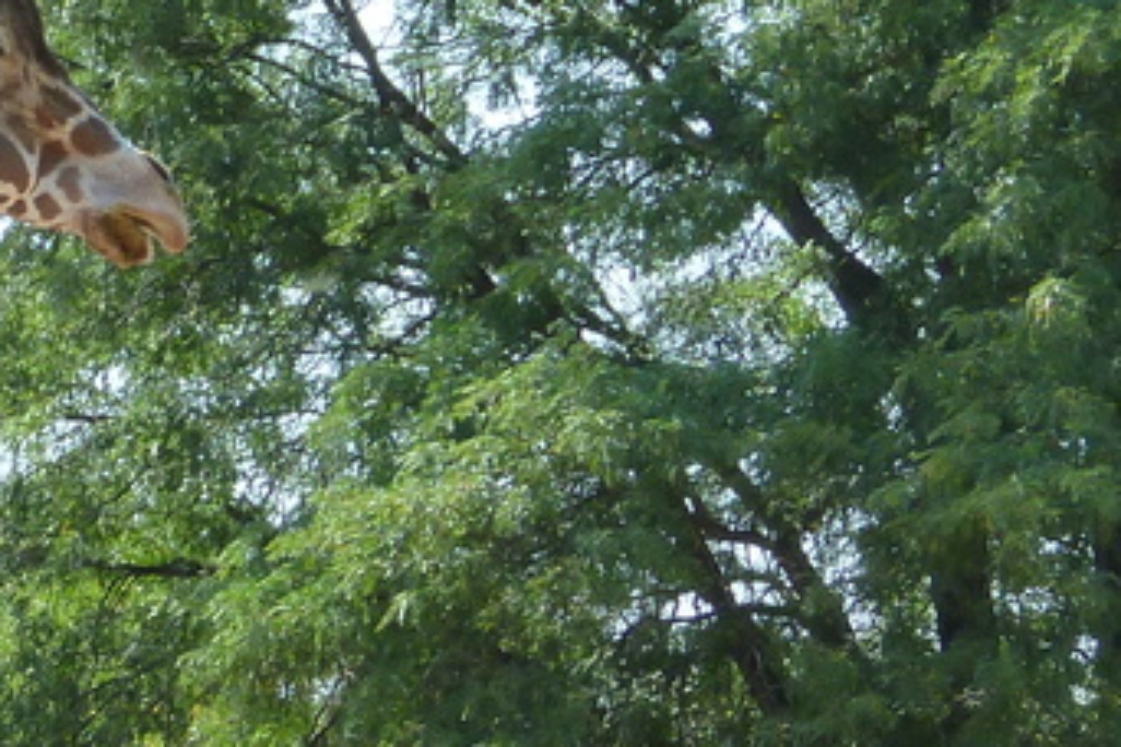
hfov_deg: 7.3
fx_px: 8594
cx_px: -597
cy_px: 904
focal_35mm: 276
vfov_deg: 5.0
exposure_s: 1/160
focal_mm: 12.7
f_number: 4.8
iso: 125
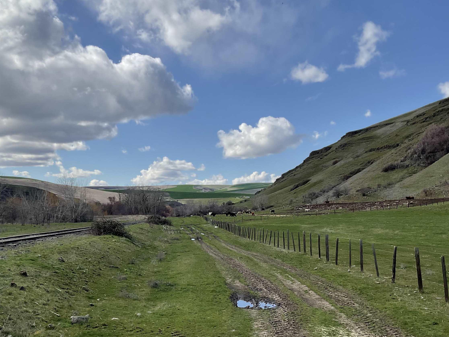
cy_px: 203
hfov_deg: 46.5
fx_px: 519
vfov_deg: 35.8
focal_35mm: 40
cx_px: 177
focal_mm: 3
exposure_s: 1/2227
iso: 16
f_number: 1.8
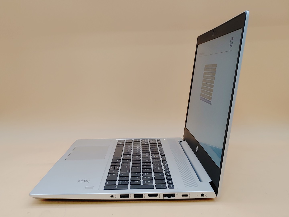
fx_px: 326
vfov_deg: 36.8
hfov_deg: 47.9
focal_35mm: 39
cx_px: 144
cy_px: 108
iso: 50
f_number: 1.8
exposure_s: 1/120
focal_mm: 4.36
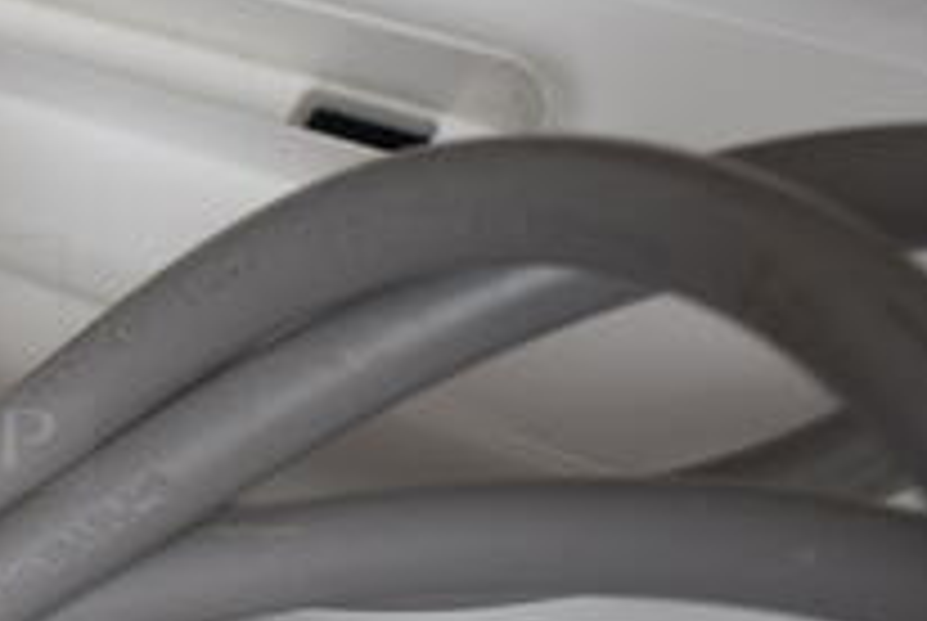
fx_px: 2295
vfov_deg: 15.4
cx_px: -405
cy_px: 252
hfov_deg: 20.1
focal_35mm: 89
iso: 160
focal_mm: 20
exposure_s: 1/60
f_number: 8
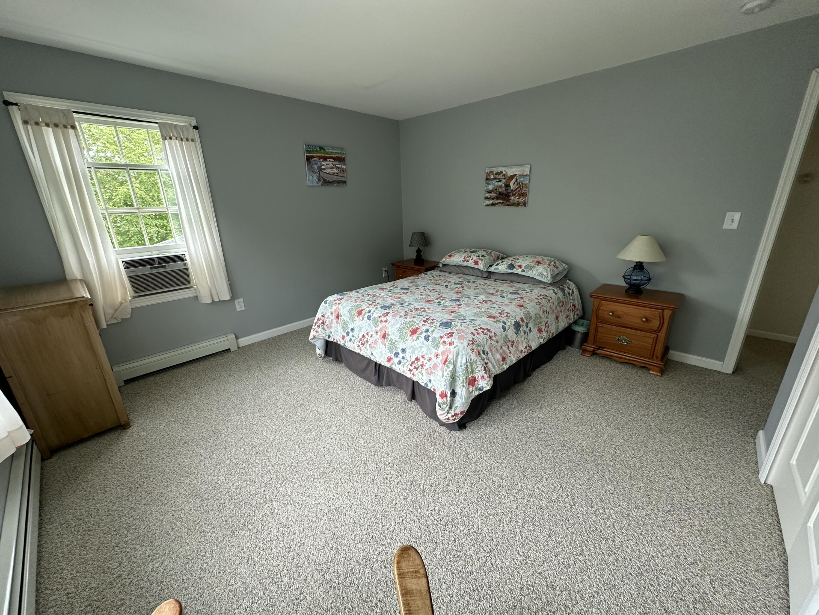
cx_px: 410
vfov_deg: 85.7
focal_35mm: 14
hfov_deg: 102.1
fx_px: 331
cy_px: 308
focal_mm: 2.22
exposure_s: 1/99
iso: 125
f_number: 2.2
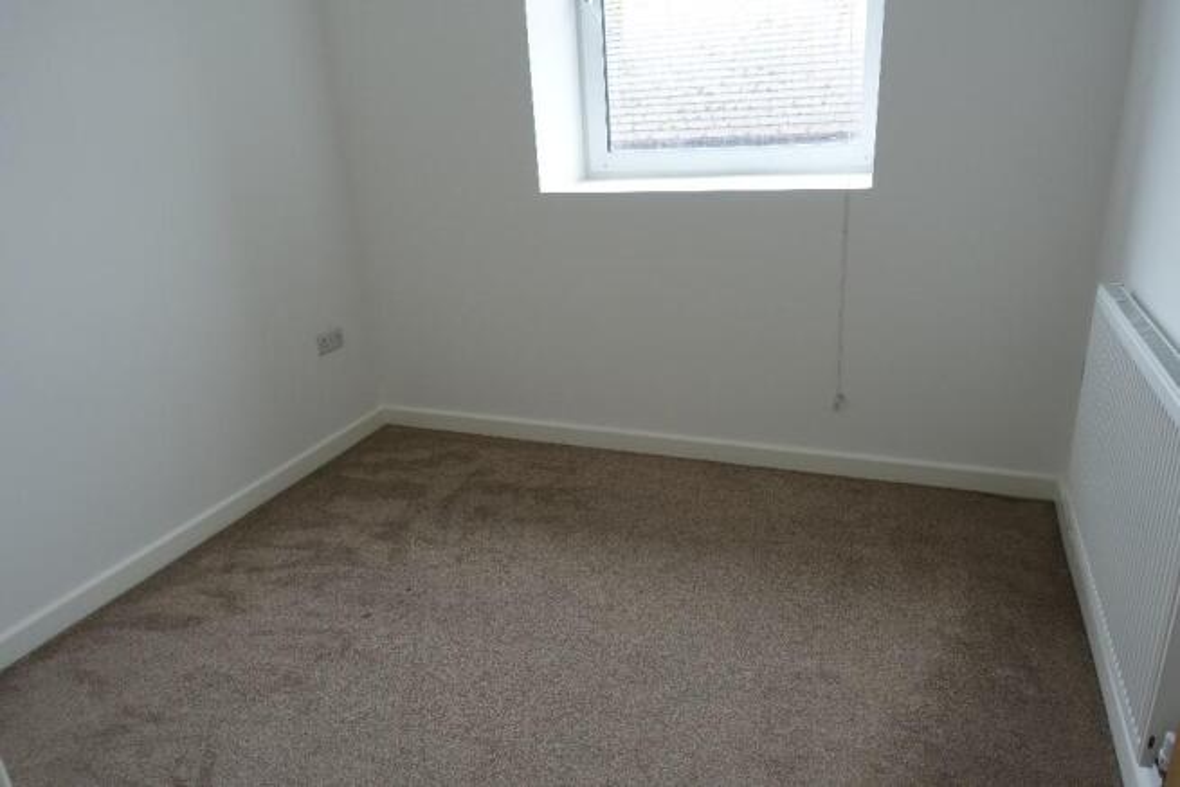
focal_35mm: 24
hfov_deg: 73.7
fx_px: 787
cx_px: 590
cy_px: 394
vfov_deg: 53.2
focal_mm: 8.8
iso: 125
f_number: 2.8
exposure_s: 1/60
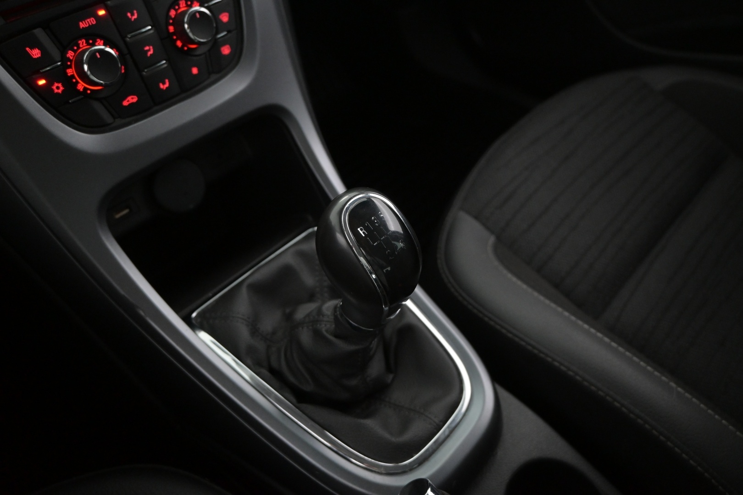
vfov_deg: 43.6
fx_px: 619
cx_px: 372
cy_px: 248
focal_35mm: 30
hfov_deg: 61.9
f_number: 3.8
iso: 2500
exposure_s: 1/50
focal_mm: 20
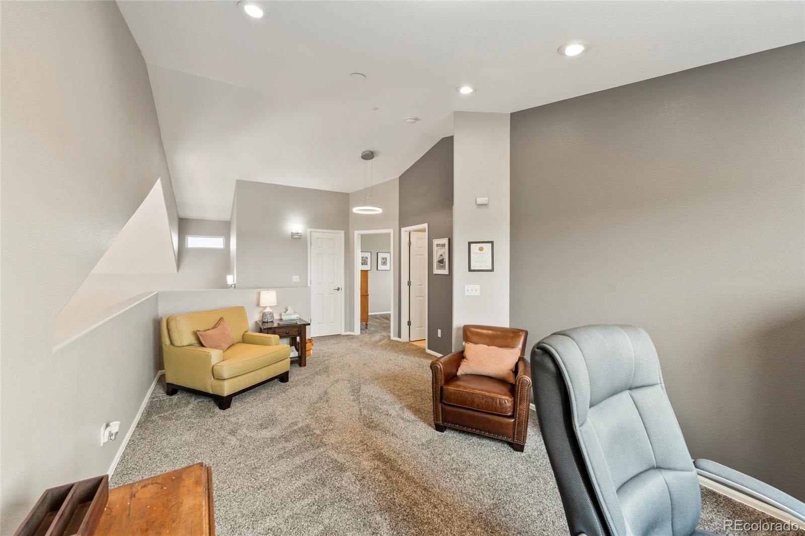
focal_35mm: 14
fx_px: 313
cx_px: 402
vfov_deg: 81.2
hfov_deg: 104.3
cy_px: 268
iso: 800
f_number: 8
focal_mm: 14
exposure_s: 1/6
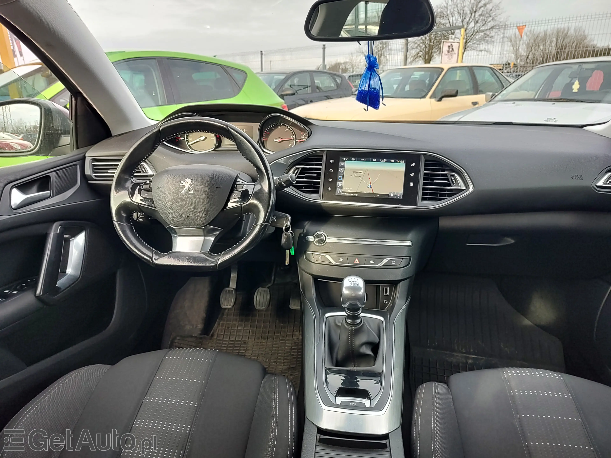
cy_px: 229
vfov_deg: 58.9
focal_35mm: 23
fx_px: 406
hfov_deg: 73.9
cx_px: 306
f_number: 1.8
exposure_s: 1/182
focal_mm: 5.56
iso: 100
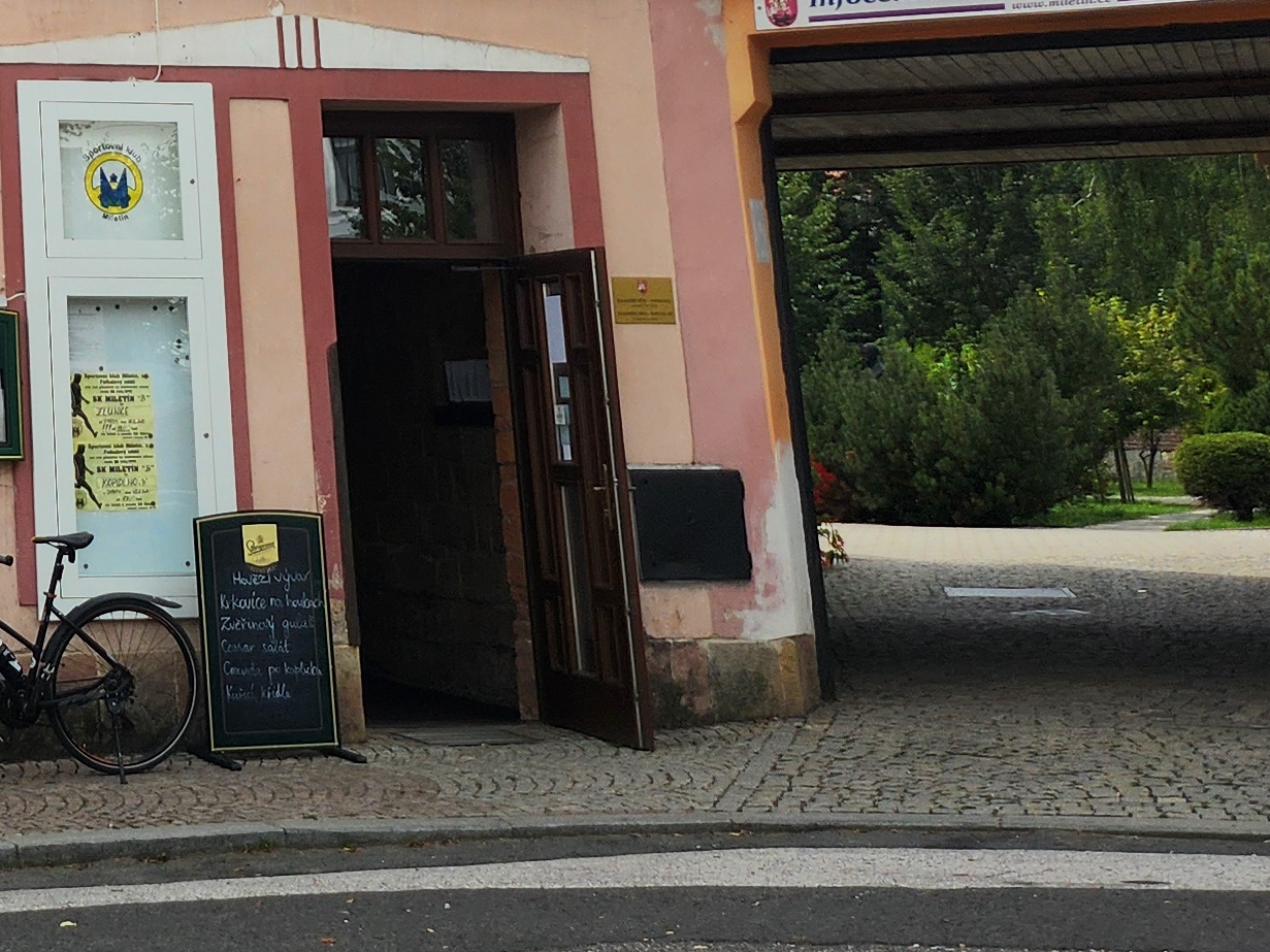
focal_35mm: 78
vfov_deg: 17.4
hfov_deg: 22.4
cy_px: -367
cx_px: -378
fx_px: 2861
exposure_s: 1/5489
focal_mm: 5
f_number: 1.8
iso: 50
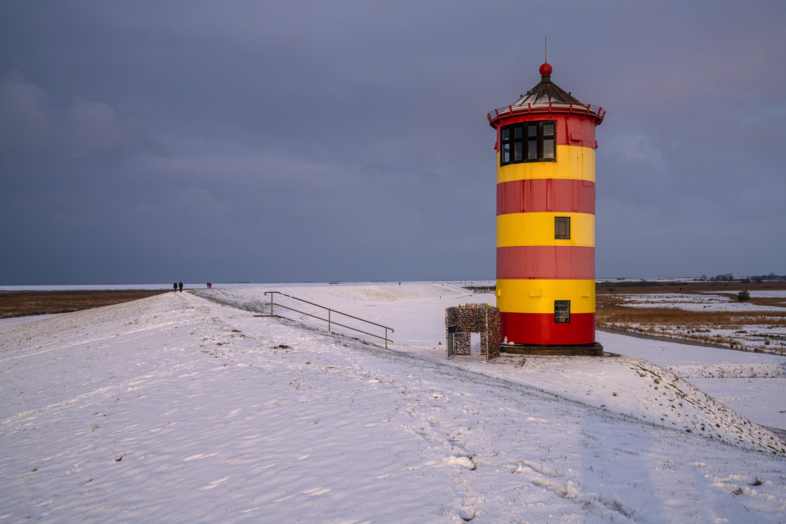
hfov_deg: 53.1
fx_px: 786
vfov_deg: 36.9
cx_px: 393
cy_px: 262
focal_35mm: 36
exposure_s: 1/320
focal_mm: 36
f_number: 7.1
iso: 250
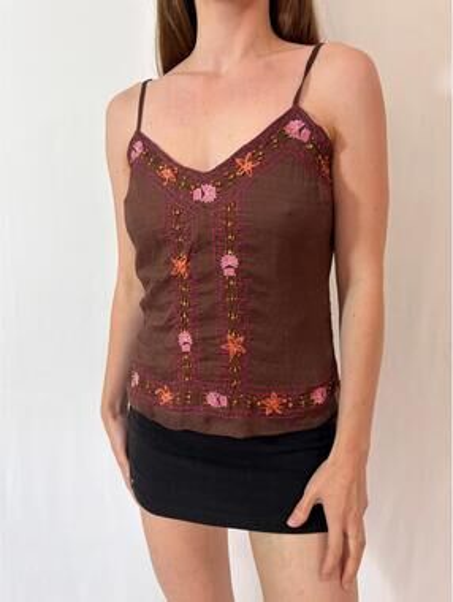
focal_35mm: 26
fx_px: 453
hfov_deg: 53.2
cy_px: 301
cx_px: 226
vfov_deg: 67.2
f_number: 1.6
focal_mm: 5.96
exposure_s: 1/120
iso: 125
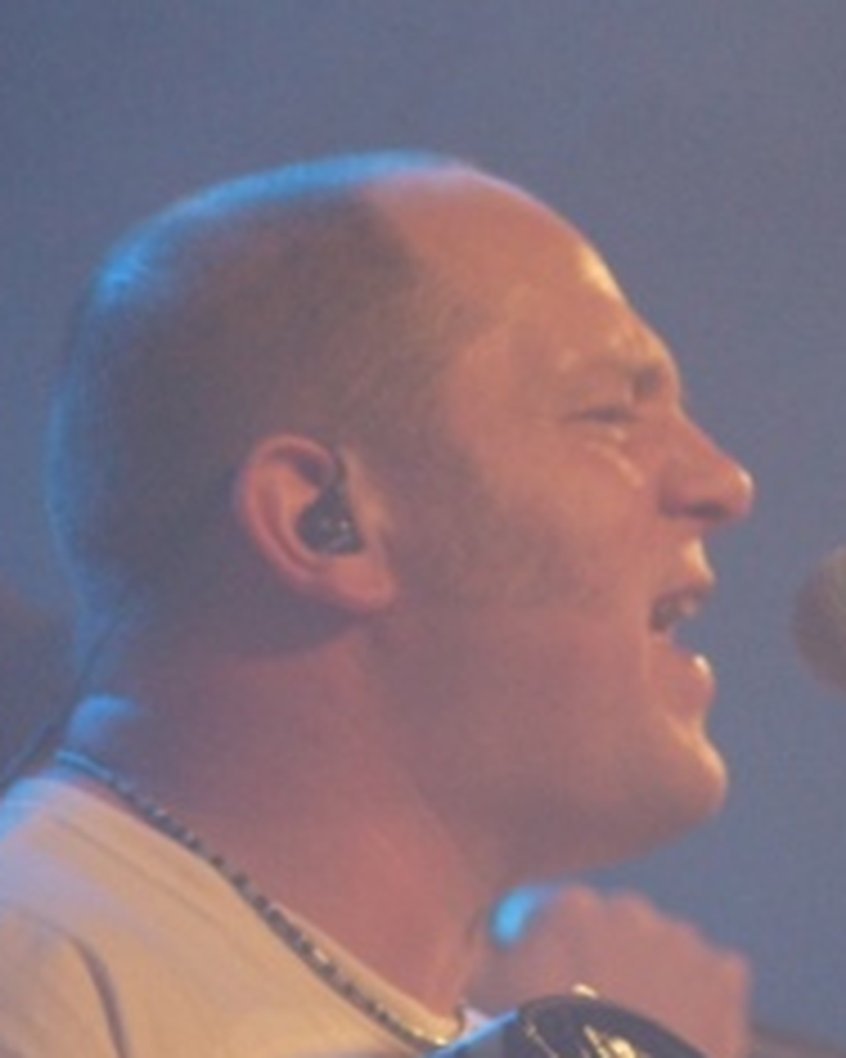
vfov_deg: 4.5
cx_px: 508
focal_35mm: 429
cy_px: 594
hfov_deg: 3.6
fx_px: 13427
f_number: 4.5
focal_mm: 160
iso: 3200
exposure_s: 1/200
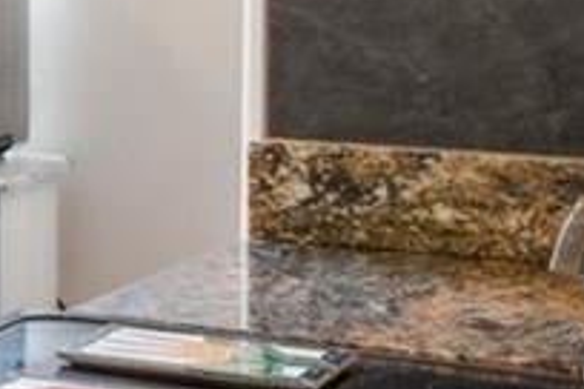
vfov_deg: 9.1
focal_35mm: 149
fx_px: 2417
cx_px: -1583
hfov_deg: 8.7
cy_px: -77
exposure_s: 1/20
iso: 400
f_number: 8
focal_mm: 19
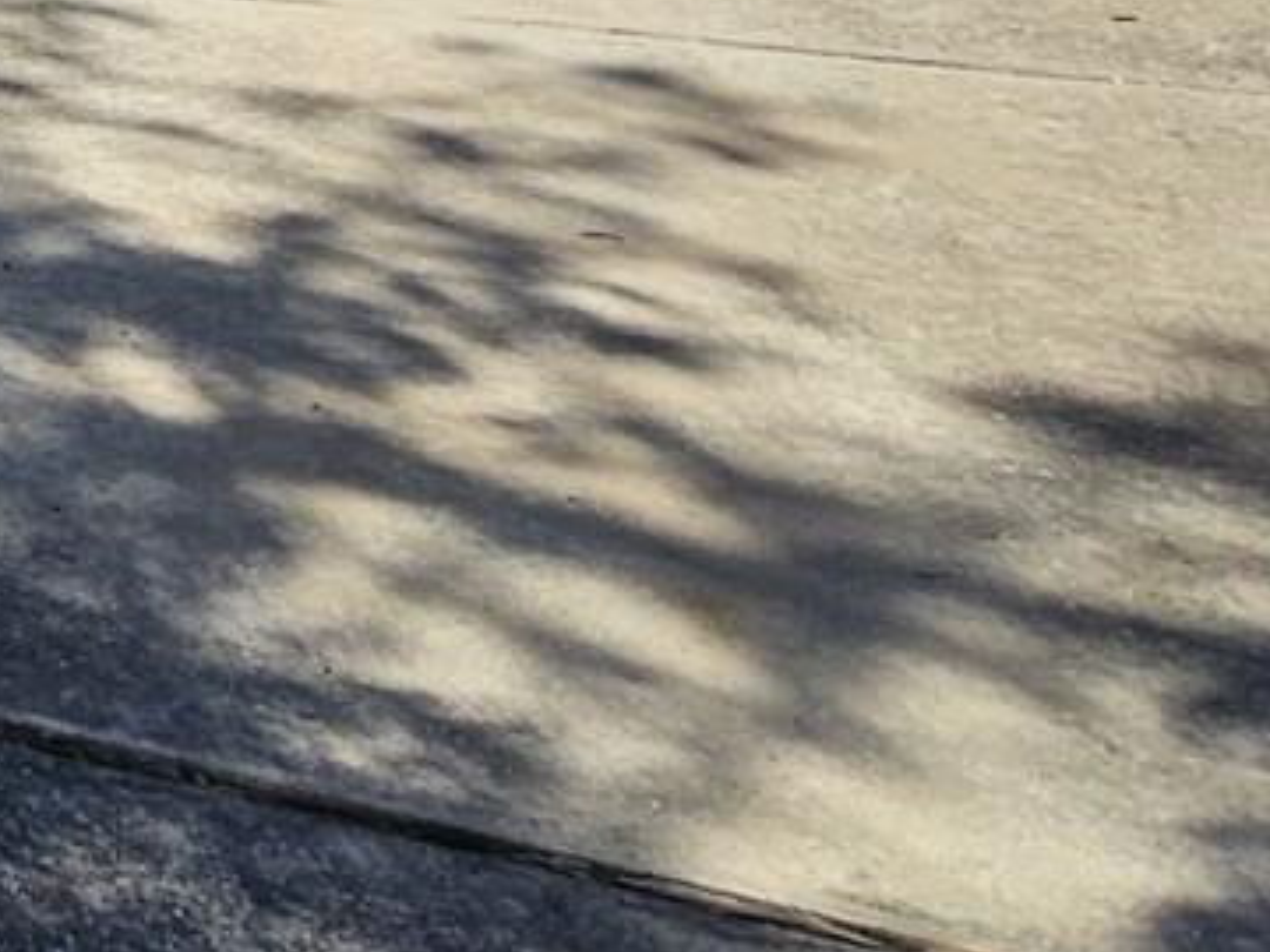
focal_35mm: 74
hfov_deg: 16.7
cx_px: -1492
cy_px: -874
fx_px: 2715
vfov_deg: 16.1
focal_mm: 2.2
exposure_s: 1/2308
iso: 50
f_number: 2.2
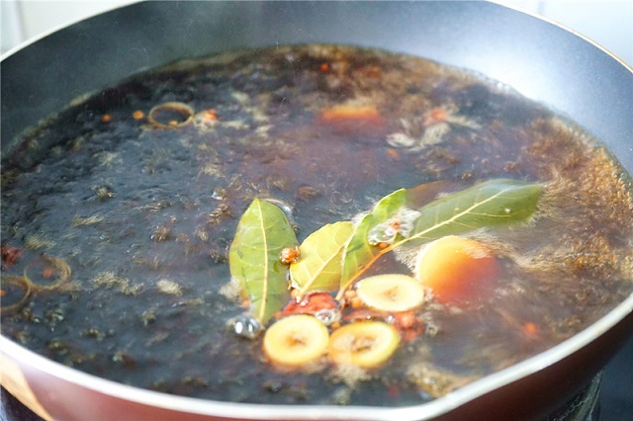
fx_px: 1090
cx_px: 316
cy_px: 210
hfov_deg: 32.4
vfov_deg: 21.9
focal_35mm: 62
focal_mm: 62
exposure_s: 1/20
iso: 6400
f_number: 5.6
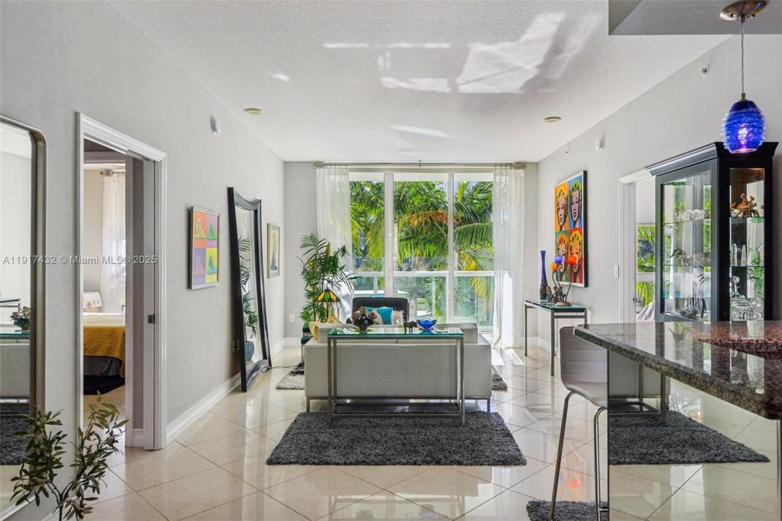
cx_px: 391
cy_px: 260
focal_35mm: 24
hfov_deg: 73.7
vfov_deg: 53.1
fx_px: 521
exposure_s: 1/100
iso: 200
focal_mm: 24
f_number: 9
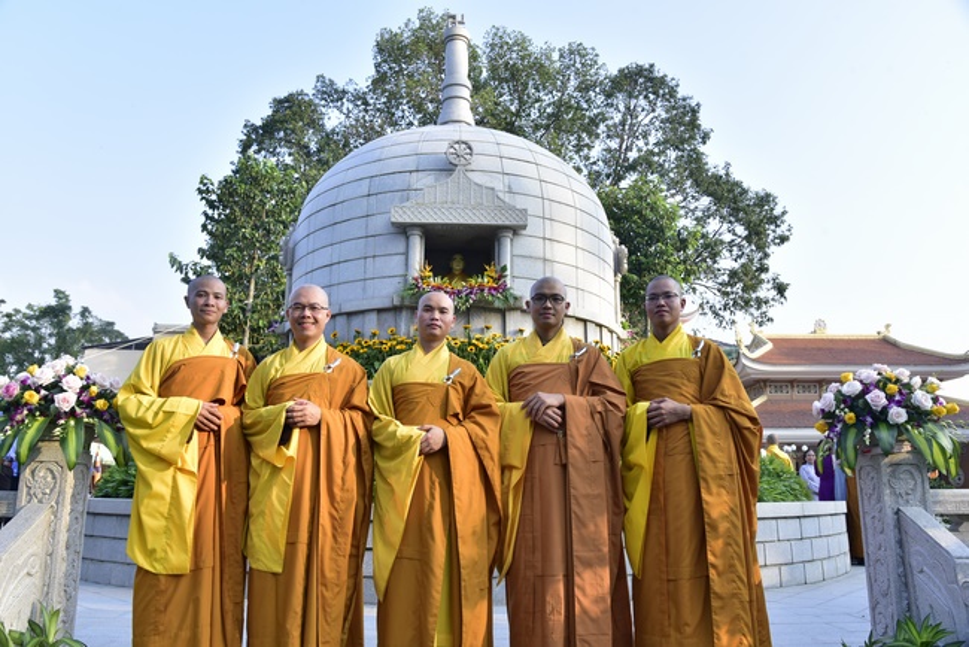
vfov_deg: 48.0
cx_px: 484
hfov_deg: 67.4
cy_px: 324
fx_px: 727
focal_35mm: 27
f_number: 9
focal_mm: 27
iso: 320
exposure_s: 1/125
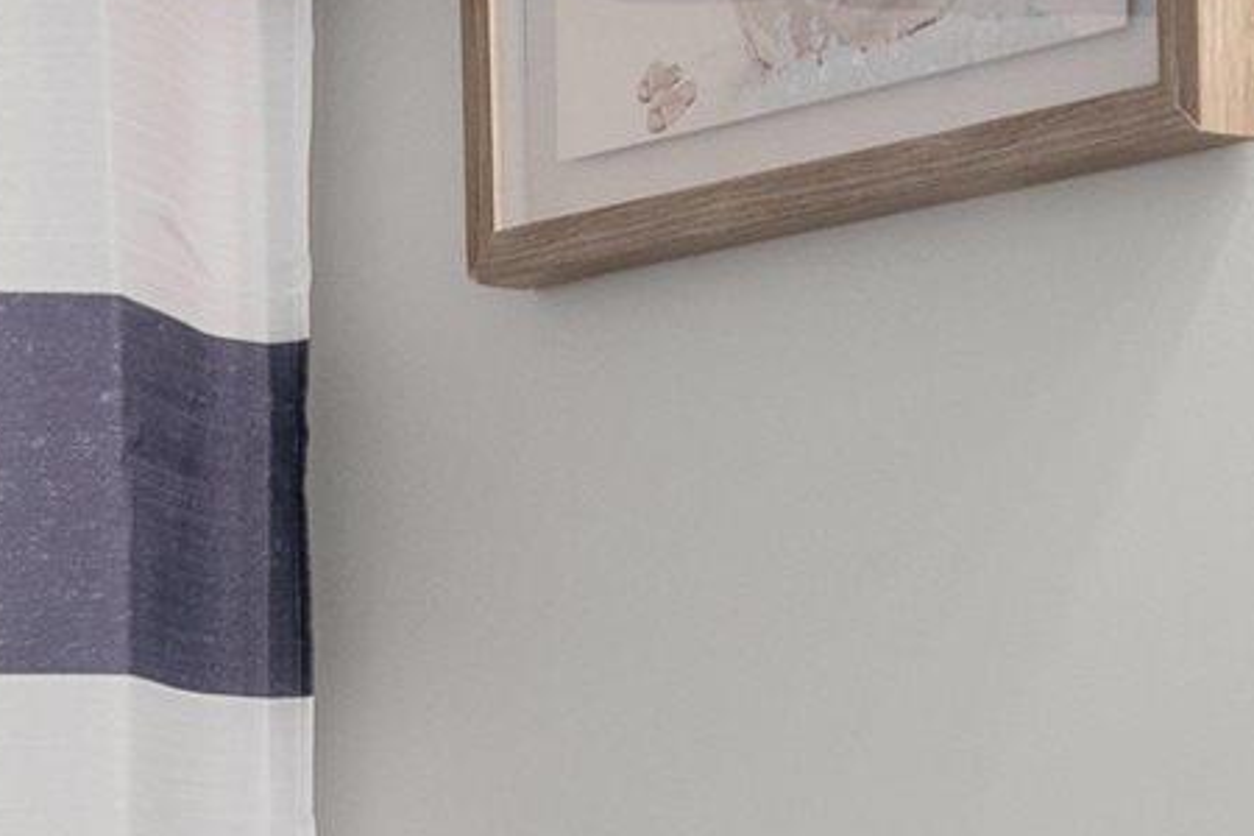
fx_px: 4040
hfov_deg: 17.6
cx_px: 493
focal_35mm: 116
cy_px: 953
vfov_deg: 11.6
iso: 100
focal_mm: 11.5
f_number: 4.8
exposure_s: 1/1.25
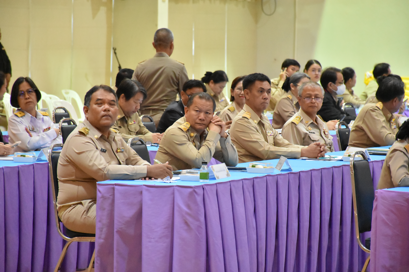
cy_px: 136
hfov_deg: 9.8
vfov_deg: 6.5
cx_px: 204
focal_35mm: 210
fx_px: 2386
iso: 6400
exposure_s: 1/125
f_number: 5.6
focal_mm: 140
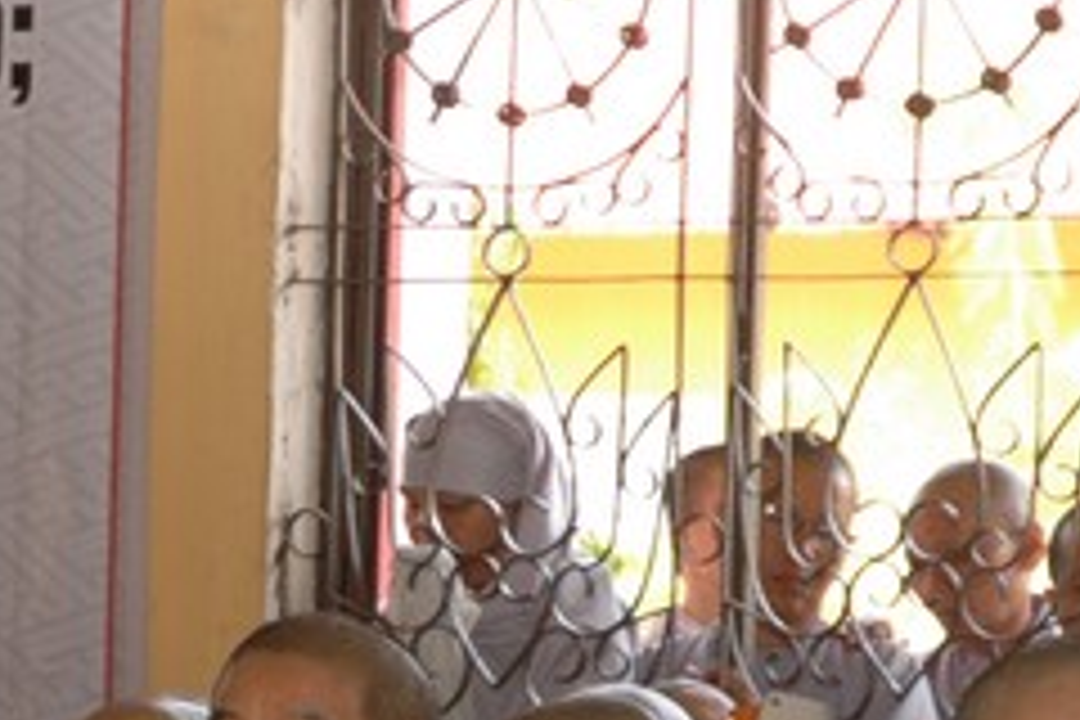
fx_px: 6240
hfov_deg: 9.9
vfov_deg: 6.6
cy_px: 423
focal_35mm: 208
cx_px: 266
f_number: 5
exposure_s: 1/60
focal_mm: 52
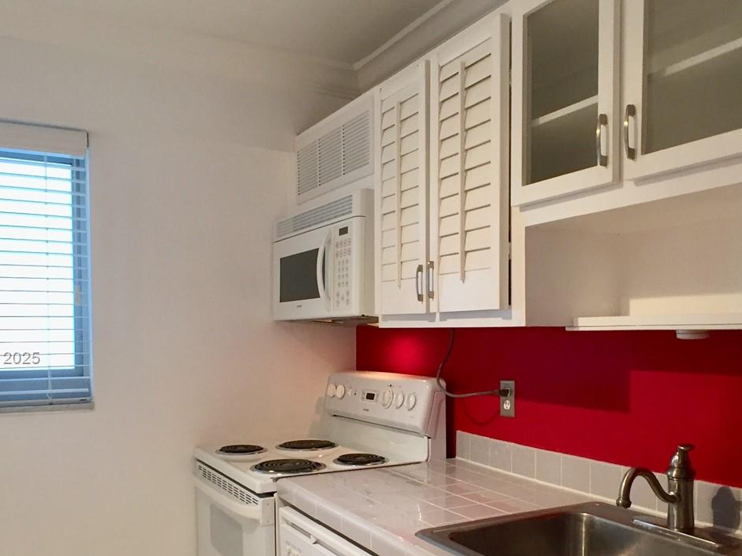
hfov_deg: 38.9
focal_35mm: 49
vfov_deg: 29.5
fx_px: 1050
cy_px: 359
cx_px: 415
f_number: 2.2
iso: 40
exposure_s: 1/30
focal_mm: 4.15
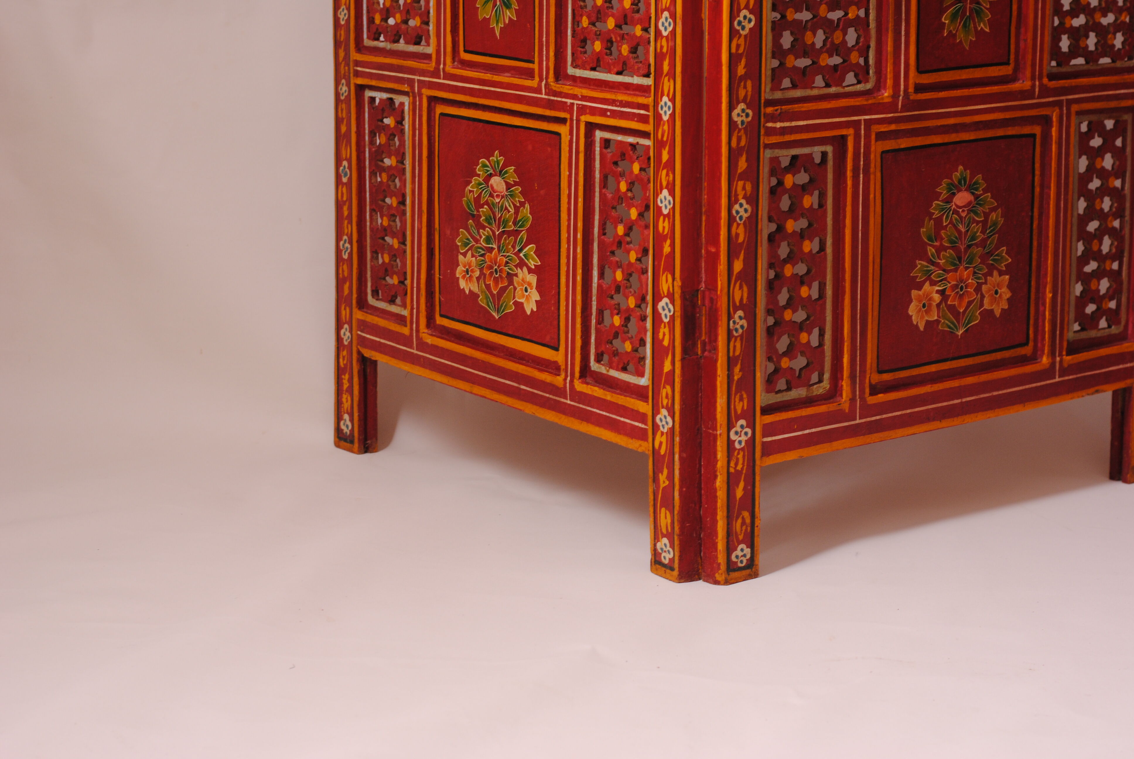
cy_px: 380
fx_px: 2365
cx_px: 567
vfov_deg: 18.2
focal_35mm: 75
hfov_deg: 27.0
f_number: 5.6
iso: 200
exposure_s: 1/50
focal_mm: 50
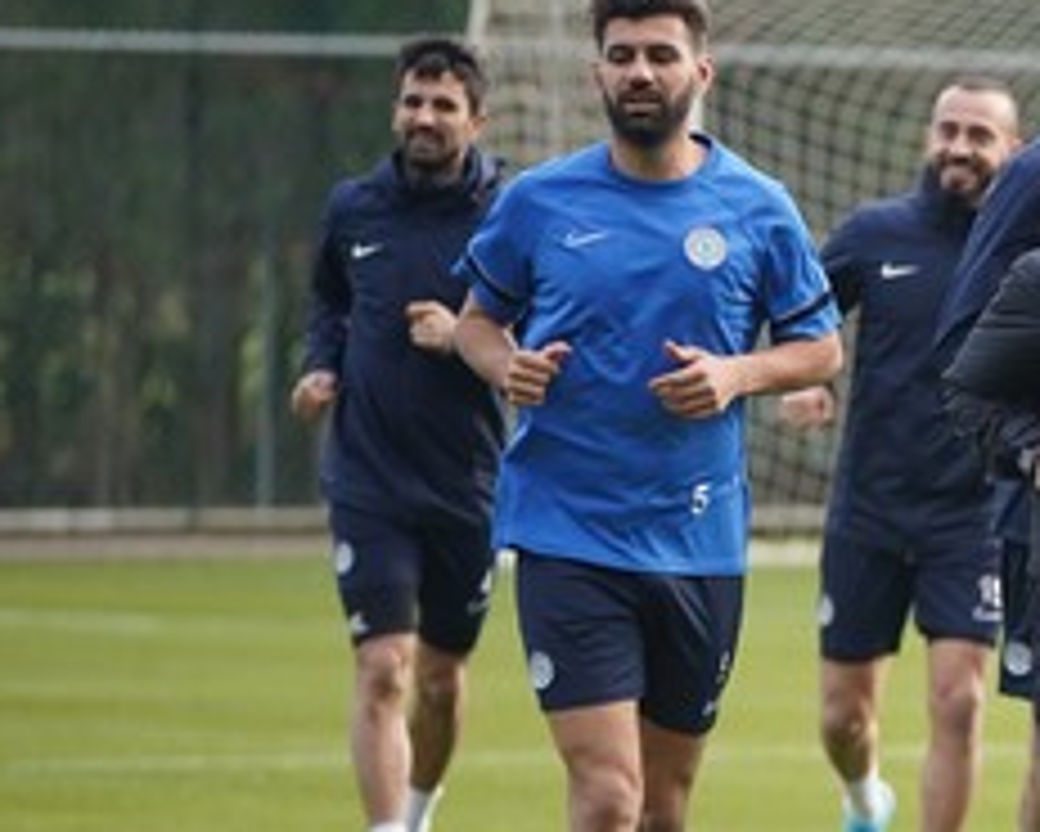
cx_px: 1396
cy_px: 403
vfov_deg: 3.4
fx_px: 14226
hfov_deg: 4.2
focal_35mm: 462
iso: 500
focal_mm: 170
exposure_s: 1/1250
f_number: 2.8
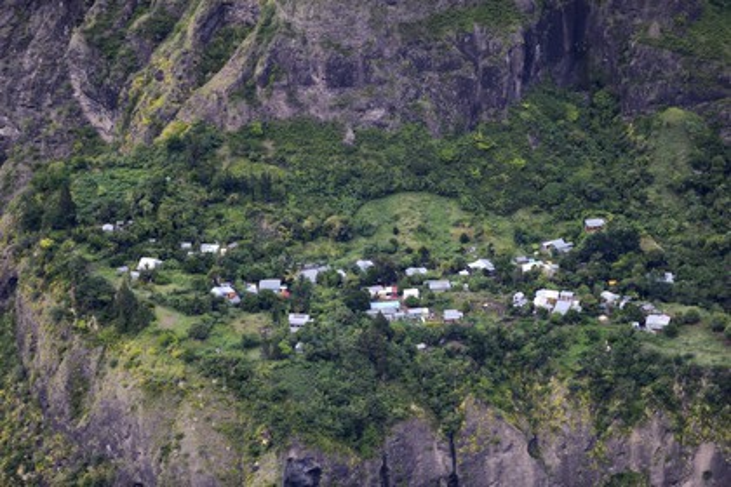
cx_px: 366
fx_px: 4061
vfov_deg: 6.9
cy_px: 244
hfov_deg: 10.3
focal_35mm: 200
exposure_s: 1/1250
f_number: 2.8
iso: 800
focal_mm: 200
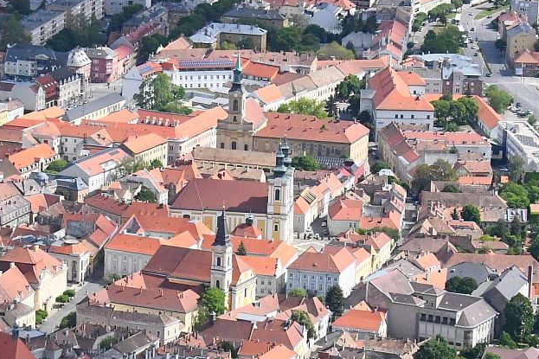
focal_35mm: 262
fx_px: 3921
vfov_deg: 5.2
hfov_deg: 7.9
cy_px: 315
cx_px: 161
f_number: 14
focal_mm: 68
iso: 5000
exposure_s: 1/3200
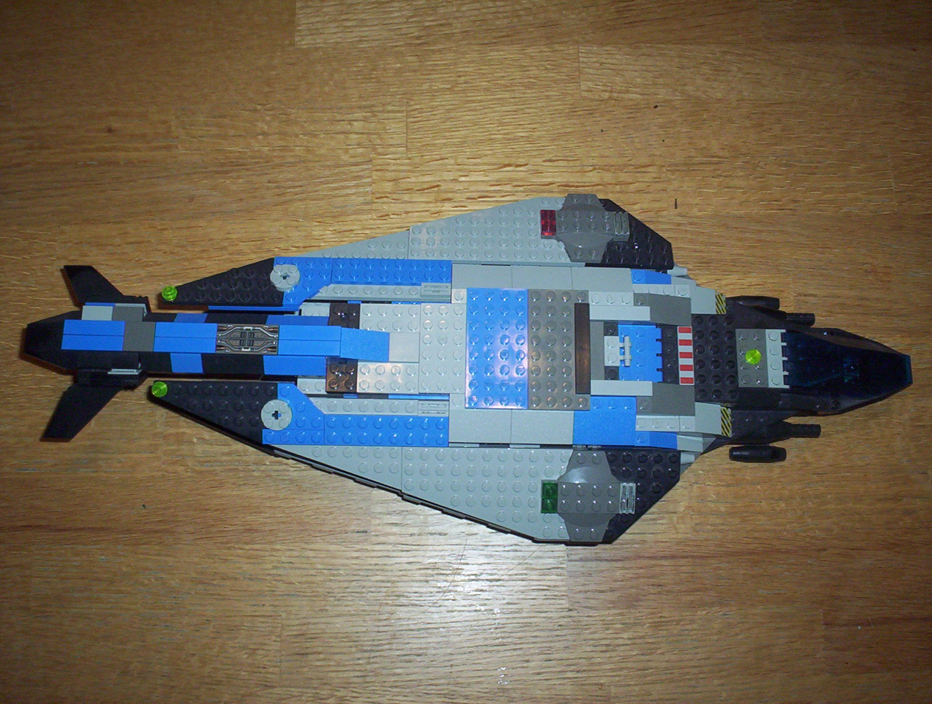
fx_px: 1026
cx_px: 466
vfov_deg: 37.9
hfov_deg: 48.9
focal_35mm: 38
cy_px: 352
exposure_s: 1/60
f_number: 4.5
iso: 140
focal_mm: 4.99
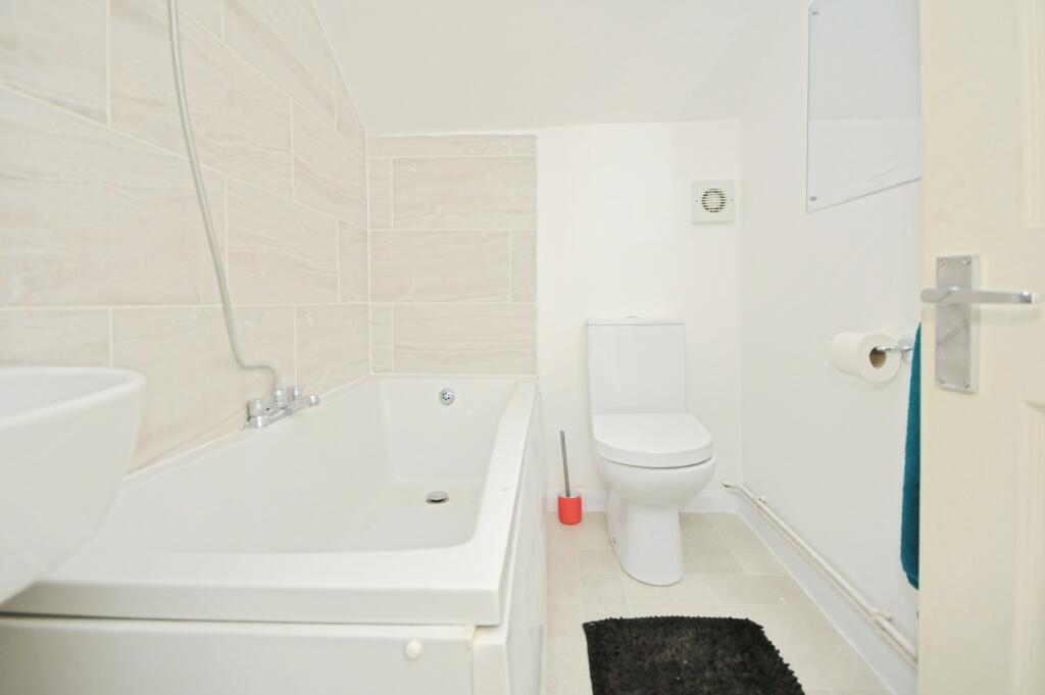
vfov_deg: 72.0
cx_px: 522
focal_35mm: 16
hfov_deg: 95.0
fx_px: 479
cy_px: 348
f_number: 7.1
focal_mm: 11
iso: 800
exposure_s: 1/60
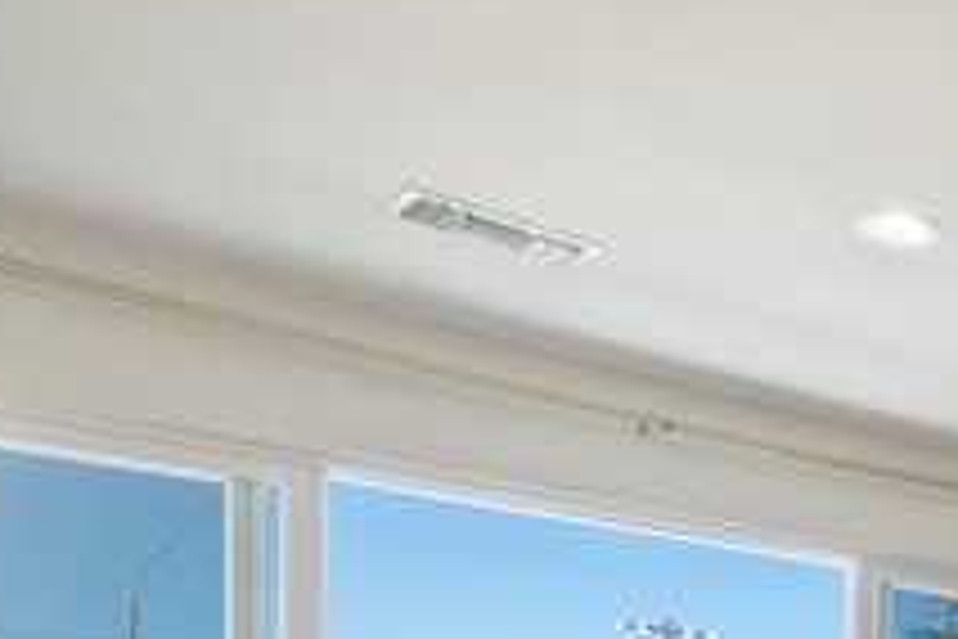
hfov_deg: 27.6
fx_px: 1437
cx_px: 1372
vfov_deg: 22.4
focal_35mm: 54
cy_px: 830
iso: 40
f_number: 22
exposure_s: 8
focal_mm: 18
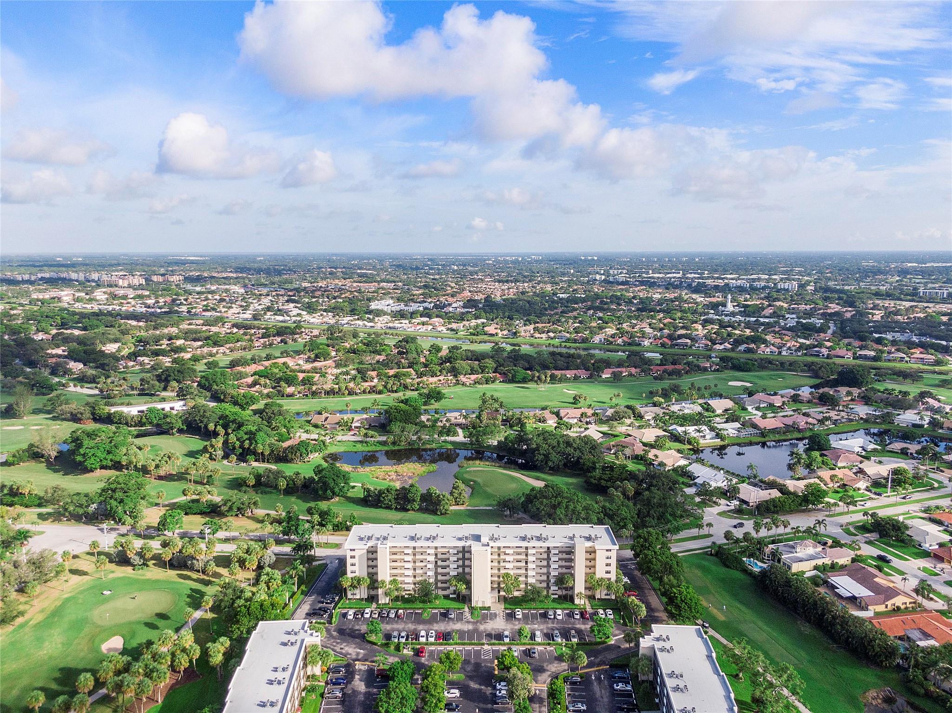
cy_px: 356
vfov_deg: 56.8
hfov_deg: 71.6
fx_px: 660
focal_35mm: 24
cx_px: 476
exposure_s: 1/1250
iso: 100
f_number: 2.8
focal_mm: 4.39
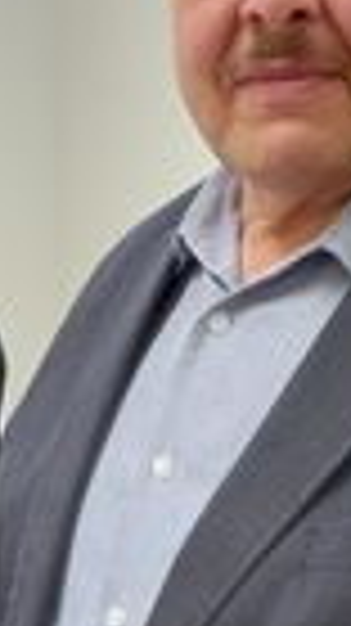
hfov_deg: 12.0
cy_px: 369
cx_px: 54
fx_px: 1658
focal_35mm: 100
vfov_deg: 21.3
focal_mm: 4.6
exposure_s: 1/50
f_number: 2
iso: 160
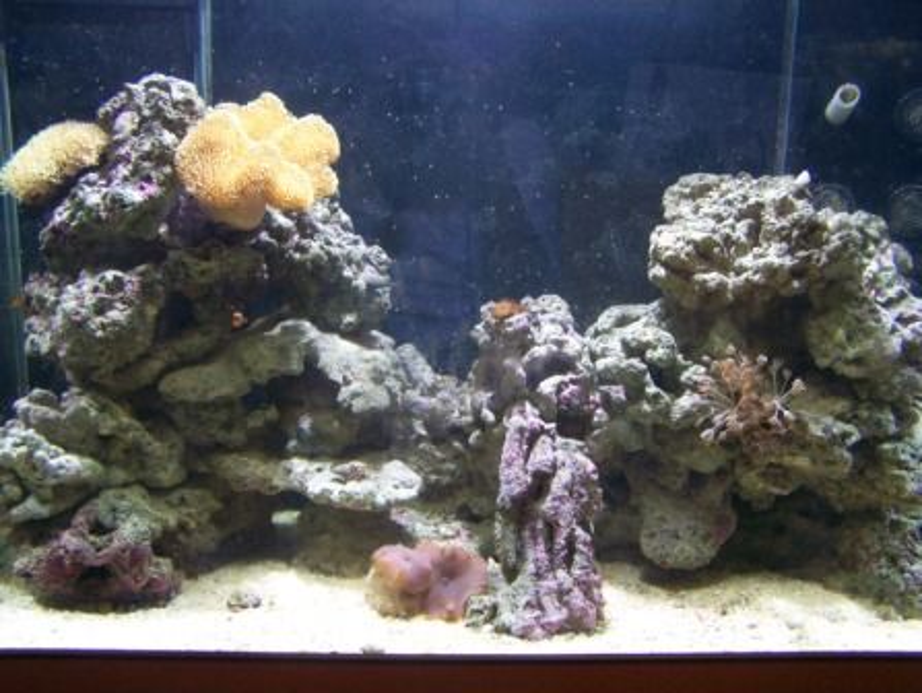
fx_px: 1013
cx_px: 461
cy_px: 346
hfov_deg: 48.9
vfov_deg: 37.8
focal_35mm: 38
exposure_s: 1/20
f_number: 2.8
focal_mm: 6.3
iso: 160
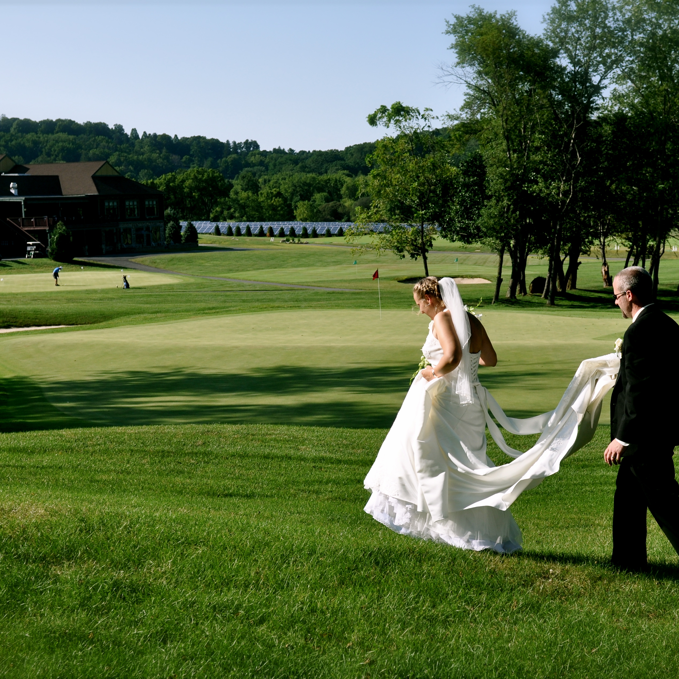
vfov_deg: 31.6
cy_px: 337
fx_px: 1198
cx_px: 369
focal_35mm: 54
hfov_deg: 31.6
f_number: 5
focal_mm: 28
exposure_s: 1/1250
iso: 200
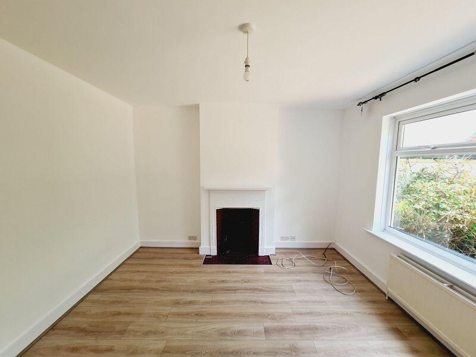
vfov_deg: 89.9
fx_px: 179
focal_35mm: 13
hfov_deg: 106.2
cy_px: 178
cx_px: 238
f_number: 2.2
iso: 64
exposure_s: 1/100
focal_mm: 2.2
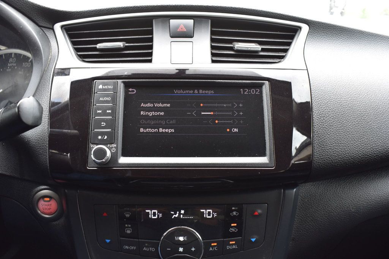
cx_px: 194
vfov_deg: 39.9
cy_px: 130
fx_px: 356
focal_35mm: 33
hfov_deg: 57.2
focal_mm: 22
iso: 400
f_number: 7.1
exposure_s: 1/30
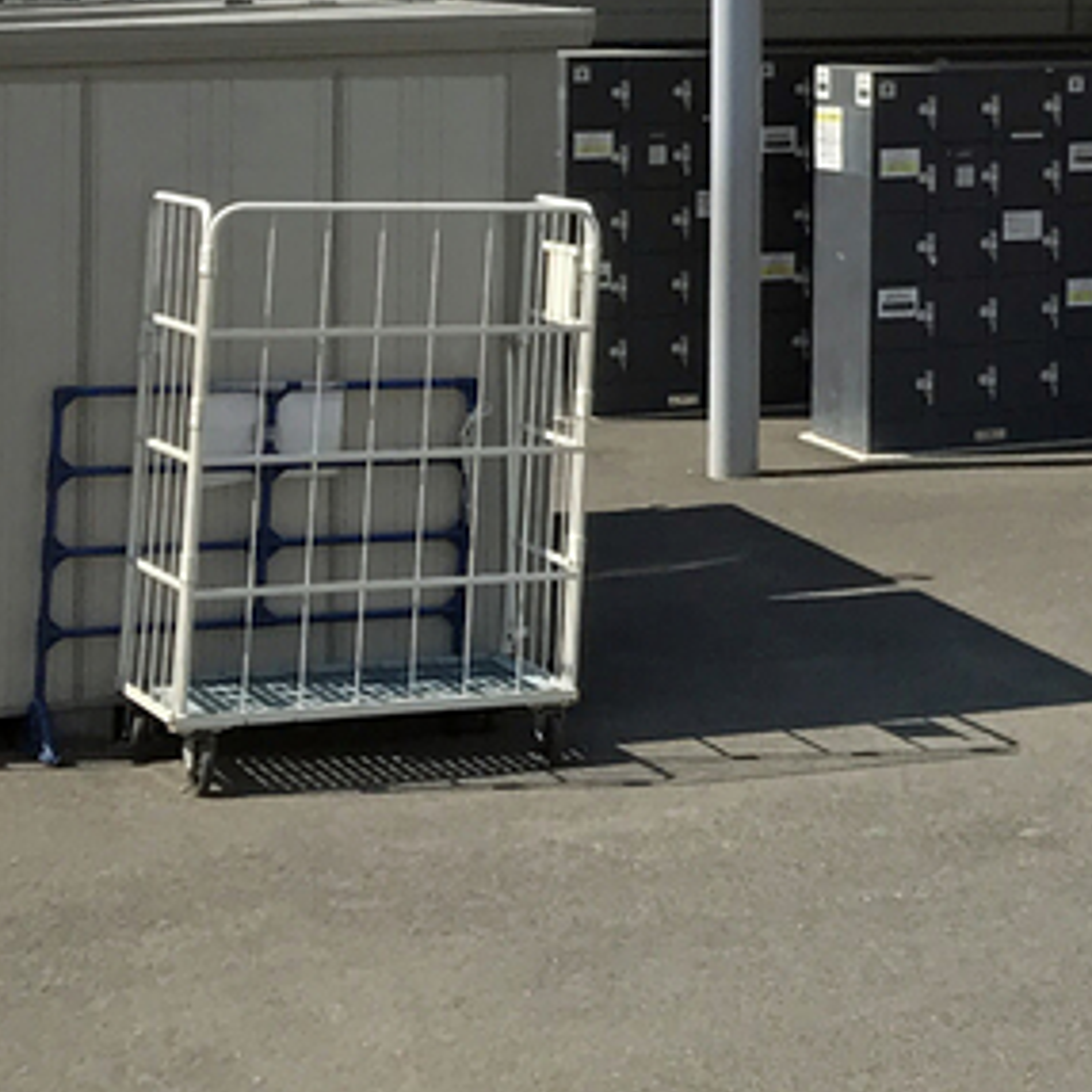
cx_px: 2085
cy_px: -8
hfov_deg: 14.3
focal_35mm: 104
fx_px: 3712
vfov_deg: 16.4
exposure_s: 1/2128
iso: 20
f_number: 1.8
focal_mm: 3.99
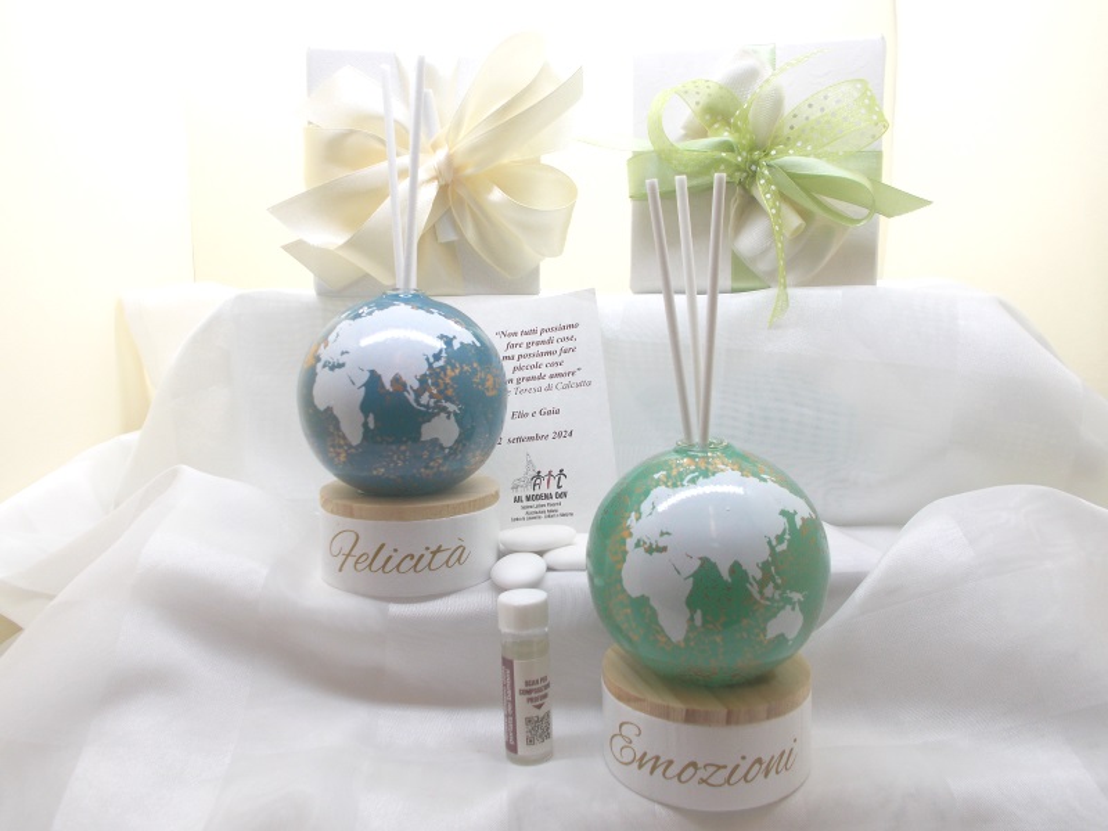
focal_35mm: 30
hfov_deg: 60.0
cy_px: 416
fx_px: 960
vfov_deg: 46.8
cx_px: 554
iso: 80
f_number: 3.4
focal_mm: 5.3
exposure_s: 1/125
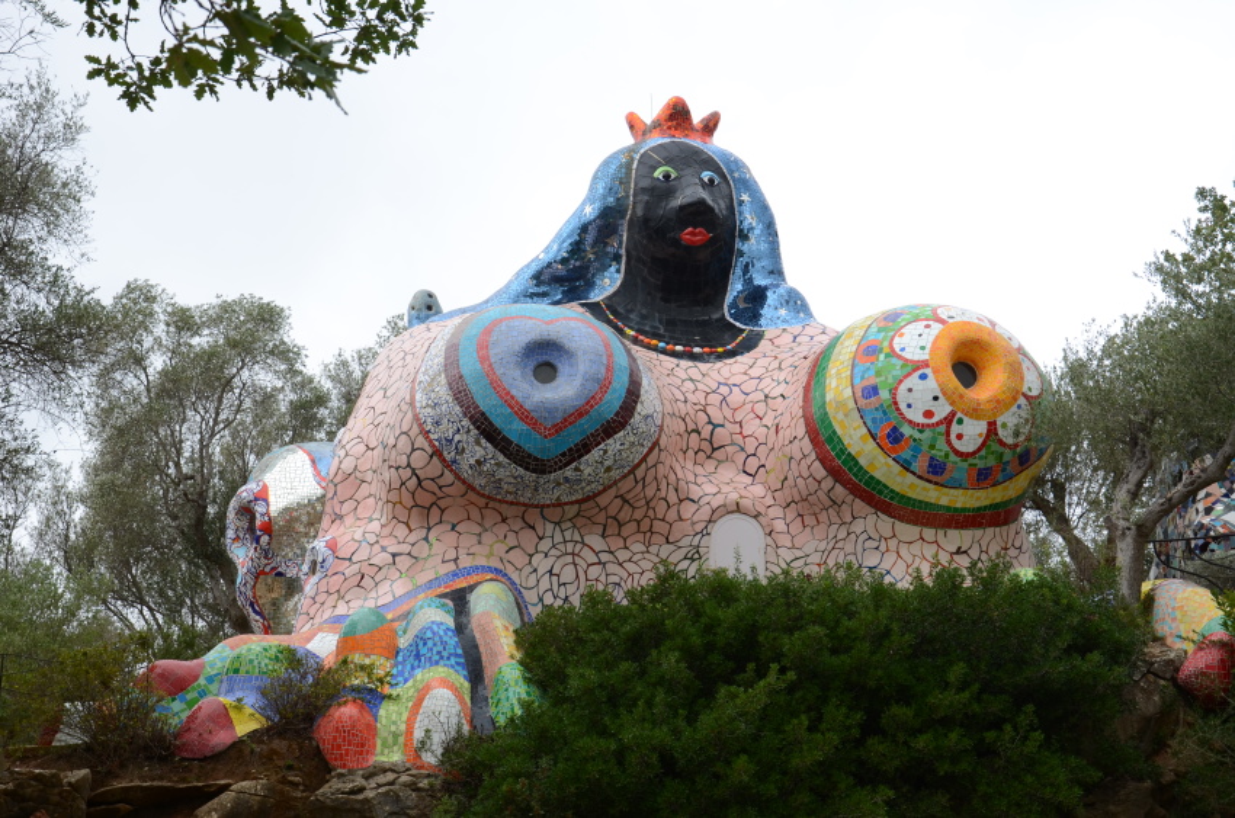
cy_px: 409
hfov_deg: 35.1
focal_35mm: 57
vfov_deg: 23.7
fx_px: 1951
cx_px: 618
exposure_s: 1/250
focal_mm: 38
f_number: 8
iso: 200
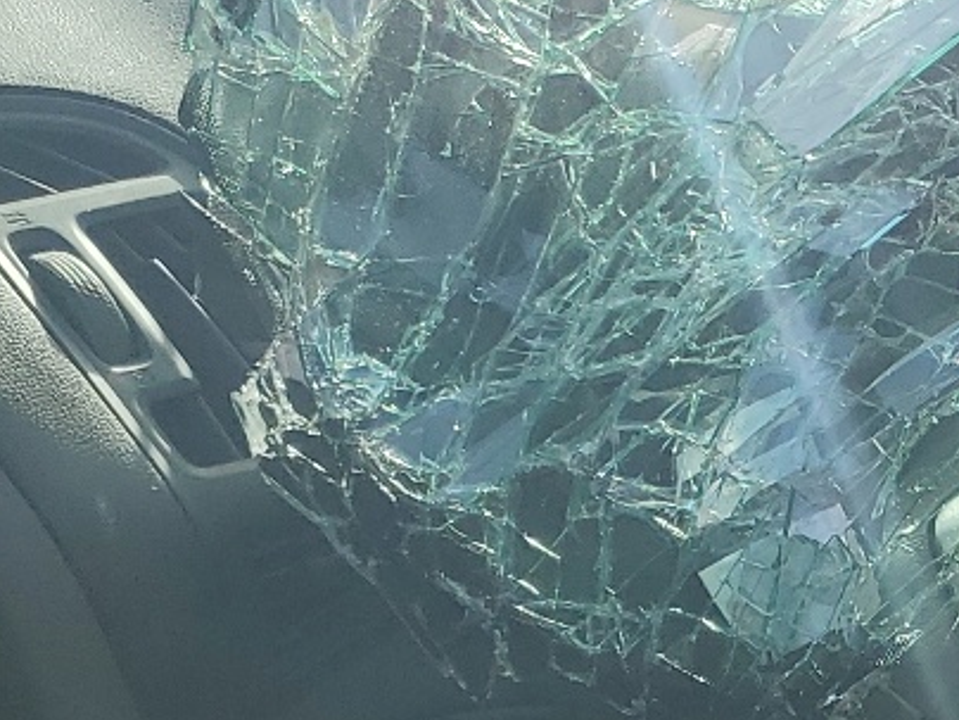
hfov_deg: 17.3
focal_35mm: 103
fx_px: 2854
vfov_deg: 13.6
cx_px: 1403
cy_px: 1024
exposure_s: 1/1111
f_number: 1.5
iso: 50
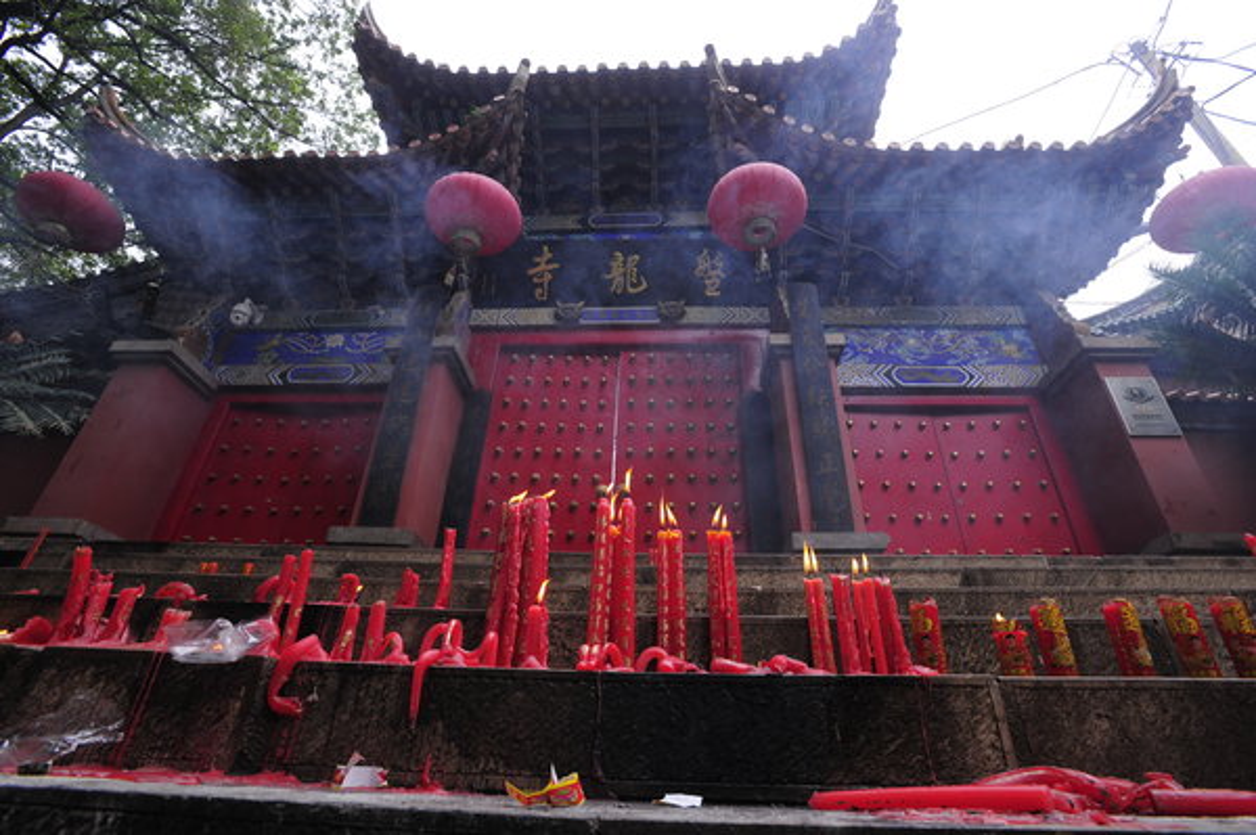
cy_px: 418
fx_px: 593
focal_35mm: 17
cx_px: 628
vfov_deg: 70.3
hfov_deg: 93.3
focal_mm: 17
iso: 500
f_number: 9
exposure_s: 1/200
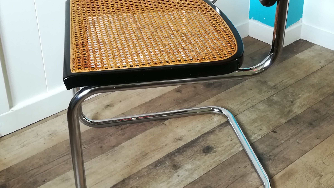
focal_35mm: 50
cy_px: 37
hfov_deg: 41.3
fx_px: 443
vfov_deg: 23.6
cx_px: 169
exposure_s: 1/30
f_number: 2.2
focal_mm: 3.83
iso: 125
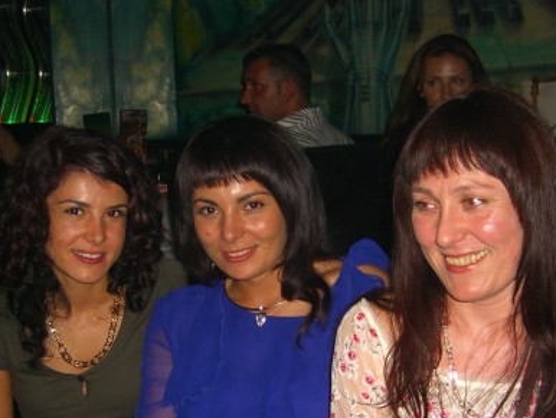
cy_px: 313
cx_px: 292
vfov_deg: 24.6
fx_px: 948
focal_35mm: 59
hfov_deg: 32.7
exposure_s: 1/60
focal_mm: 7.9
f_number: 2.8
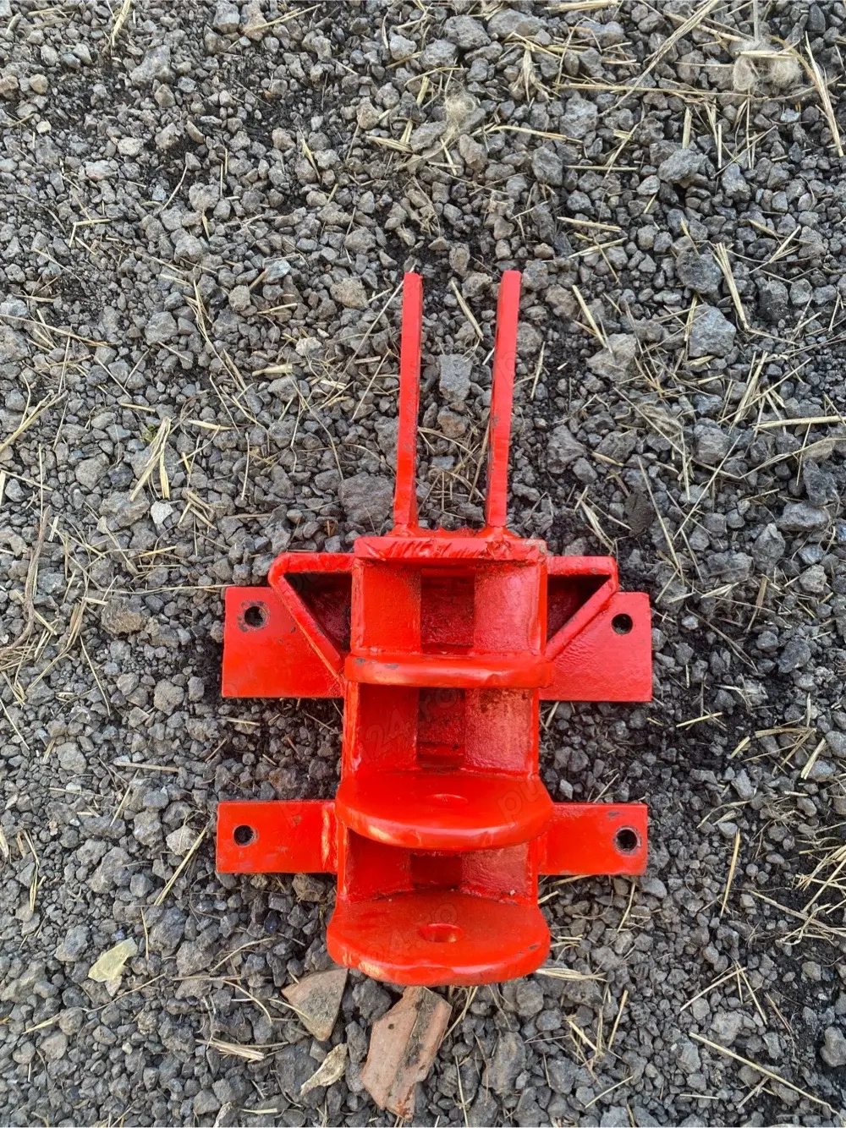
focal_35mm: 26
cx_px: 423
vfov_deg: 67.3
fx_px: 848
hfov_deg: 53.0
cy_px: 564
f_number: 1.8
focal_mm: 4.25
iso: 50
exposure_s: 1/121
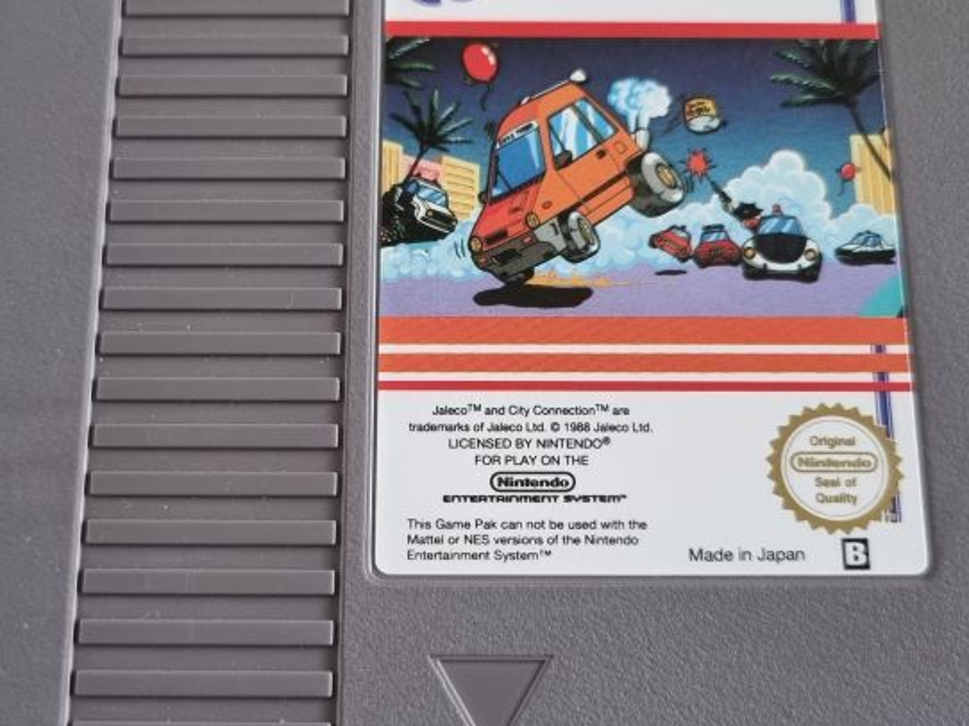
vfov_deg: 30.2
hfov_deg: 39.7
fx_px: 1343
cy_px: 433
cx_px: 465
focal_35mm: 48
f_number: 1.8
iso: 400
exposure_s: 1/50
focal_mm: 5.4
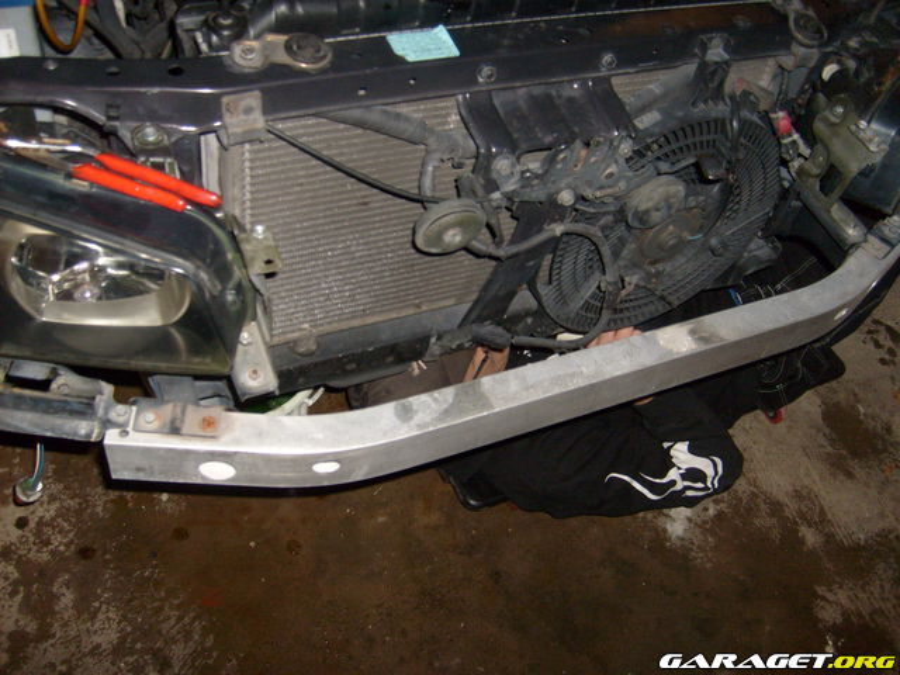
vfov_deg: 40.7
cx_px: 450
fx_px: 910
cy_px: 338
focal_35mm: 35
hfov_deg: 52.6
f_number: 2.8
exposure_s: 1/45
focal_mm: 5.8
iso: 100
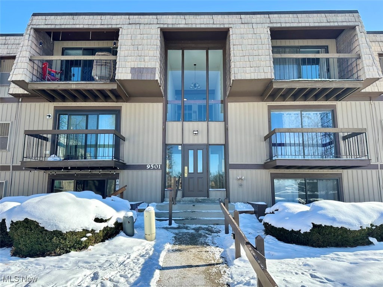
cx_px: 192
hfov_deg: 71.6
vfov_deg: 56.8
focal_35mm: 24
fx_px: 266
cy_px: 144
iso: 80
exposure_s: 1/1916
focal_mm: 6.86
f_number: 1.78
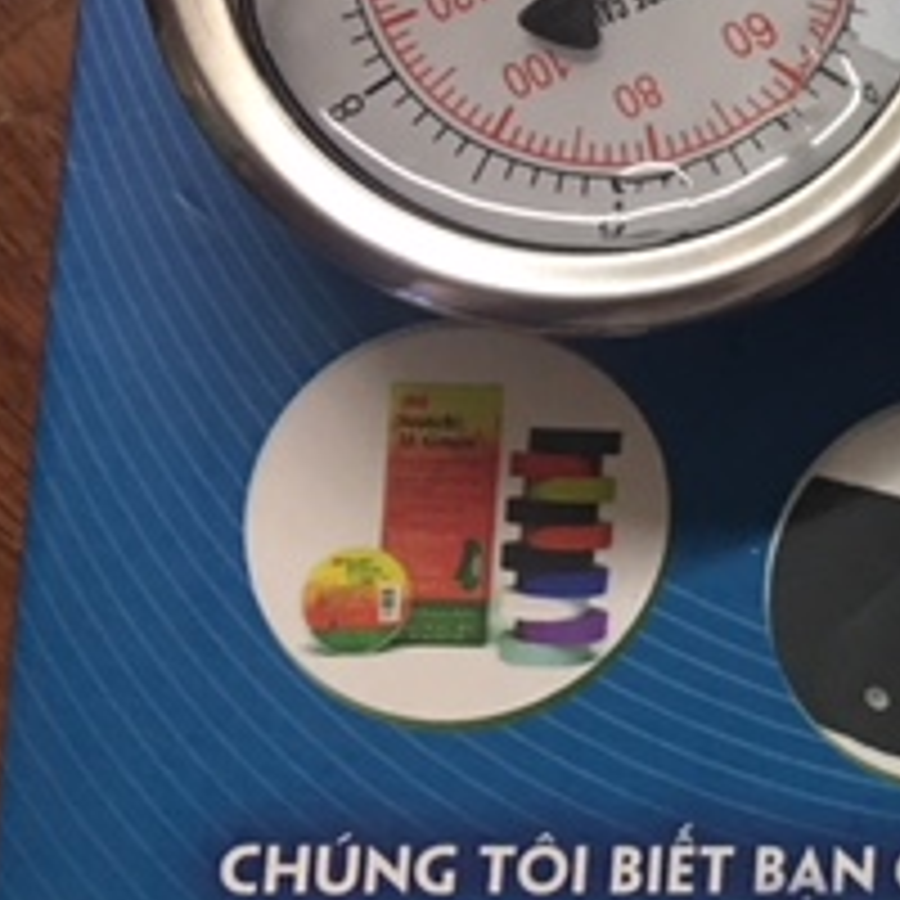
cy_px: 266
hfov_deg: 18.9
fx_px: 2412
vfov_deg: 21.0
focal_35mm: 82
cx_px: 1296
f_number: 2.2
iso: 100
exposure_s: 1/17
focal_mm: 4.15
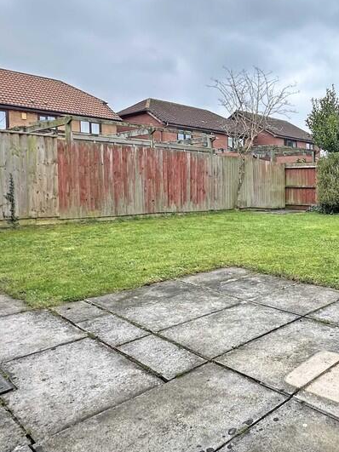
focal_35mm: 27
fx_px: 353
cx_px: 285
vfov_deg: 65.2
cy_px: 247
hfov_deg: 47.6
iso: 40
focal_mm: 2.22
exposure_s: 1/108
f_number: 2.2
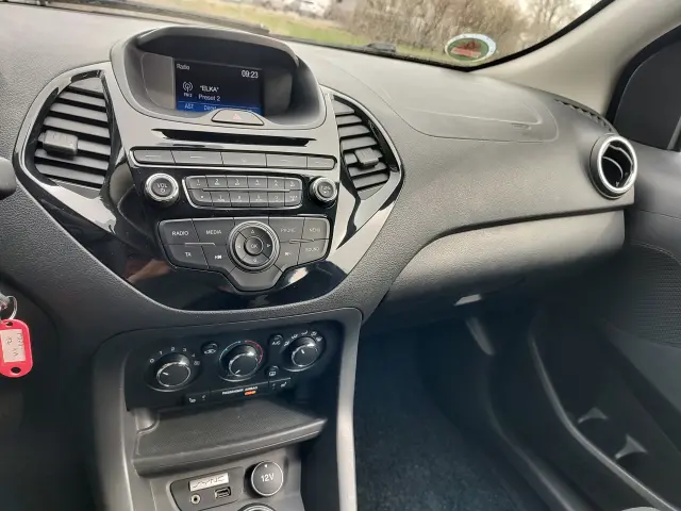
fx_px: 452
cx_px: 340
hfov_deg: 73.9
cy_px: 256
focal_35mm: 23
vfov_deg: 58.9
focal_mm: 5.56
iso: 100
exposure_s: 1/190
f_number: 1.8
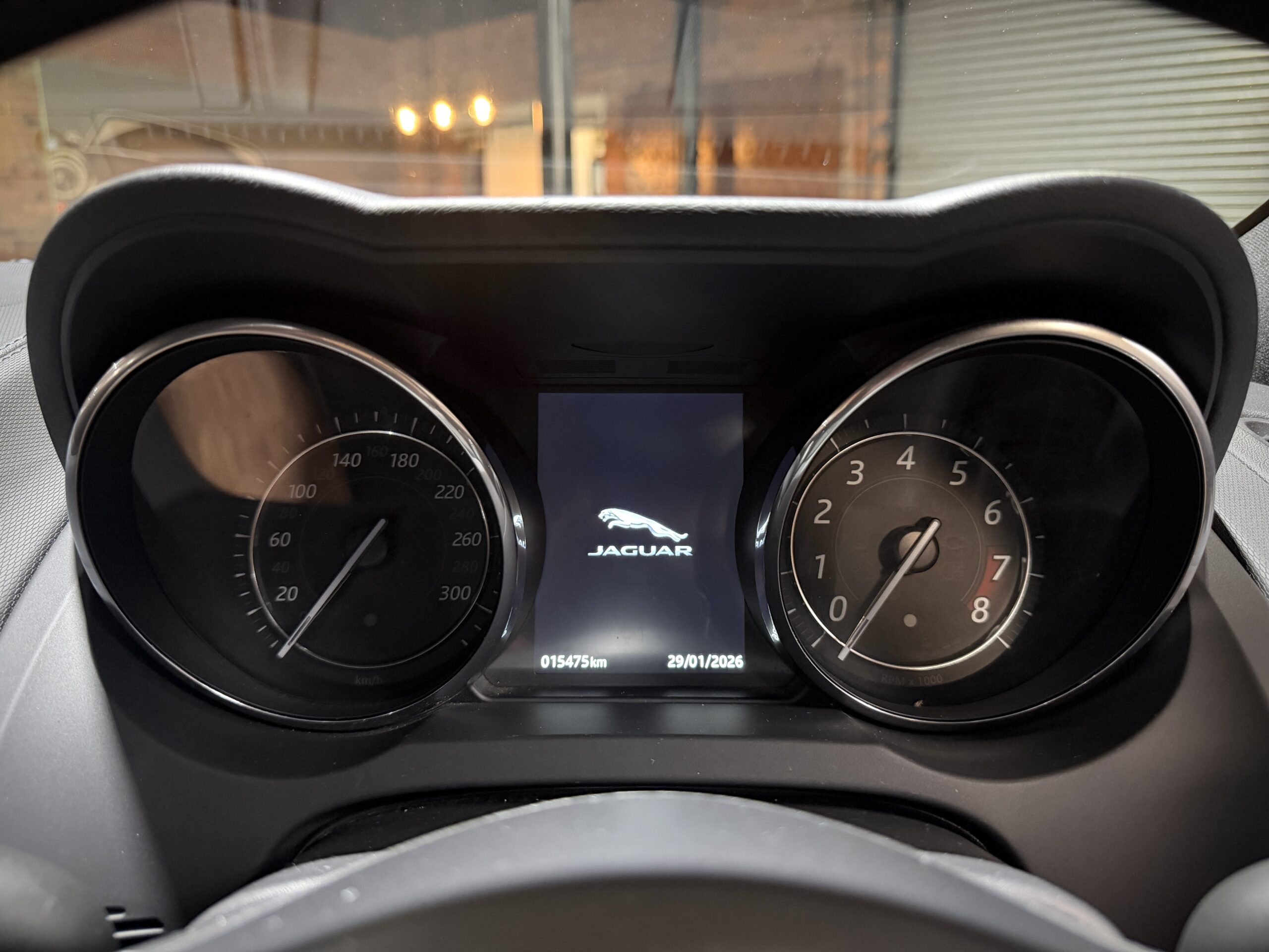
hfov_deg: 71.6
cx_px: 634
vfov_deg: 56.8
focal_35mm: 24
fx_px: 880
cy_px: 476
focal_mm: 6.76
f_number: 1.78
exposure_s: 1/25
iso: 800
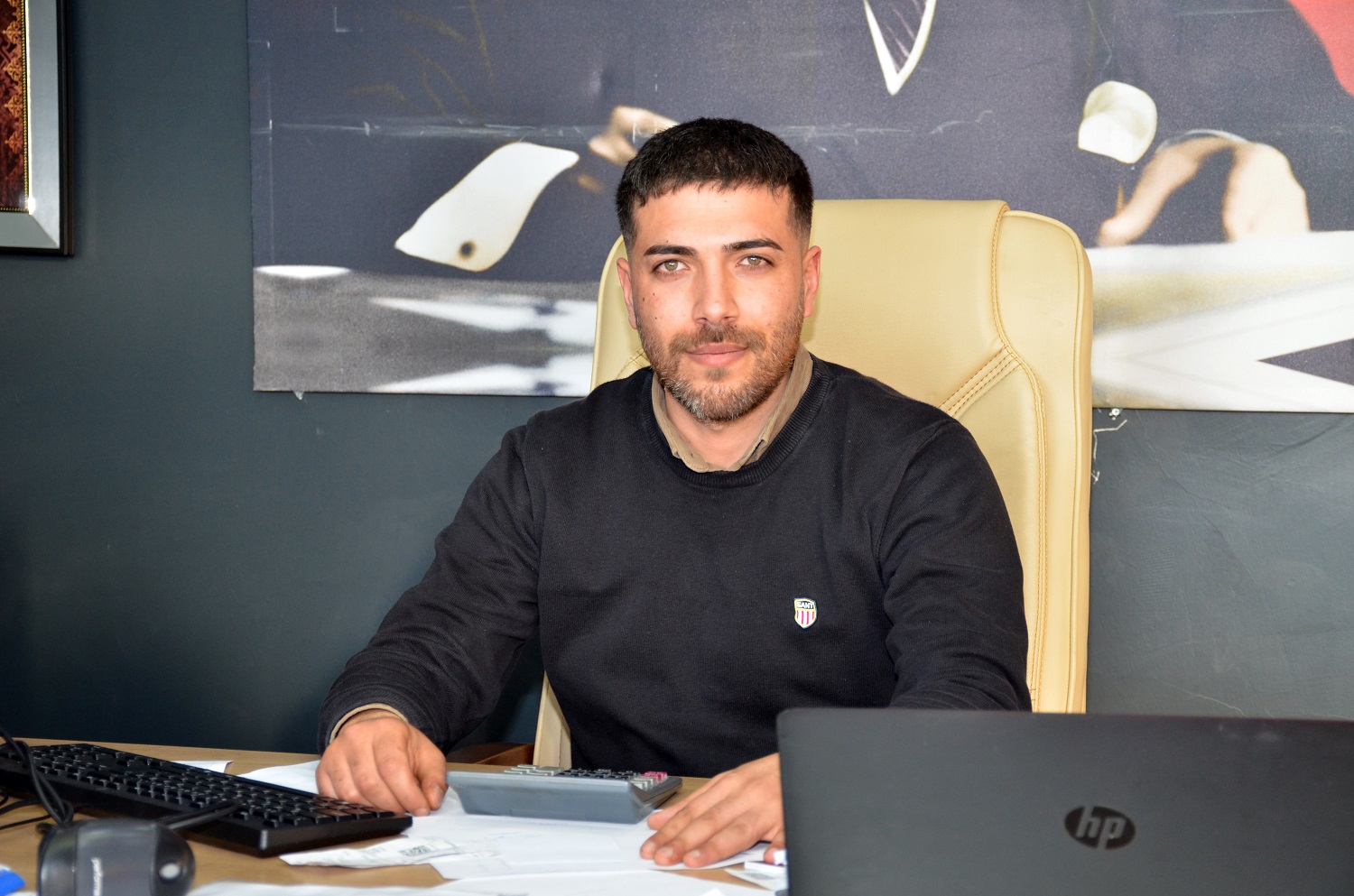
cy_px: 448
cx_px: 677
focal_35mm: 72
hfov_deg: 28.1
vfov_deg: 18.8
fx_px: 2702
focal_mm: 48
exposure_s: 1/60
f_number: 4.5
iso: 800
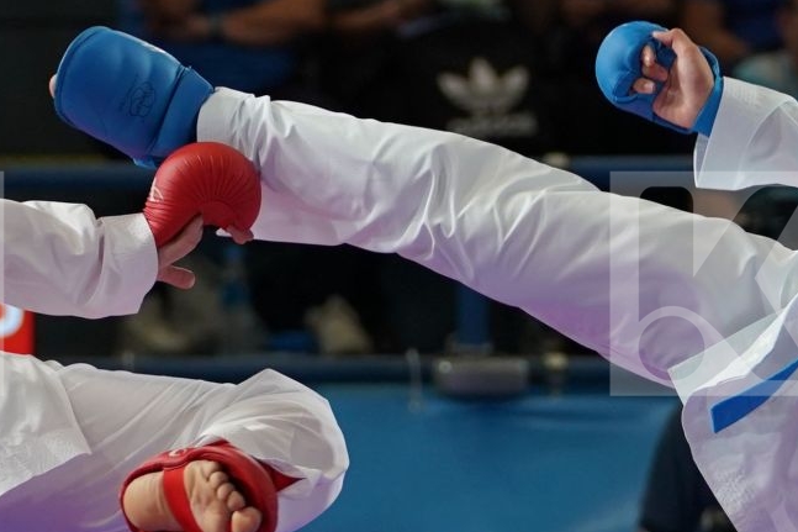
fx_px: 11279
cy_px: 284
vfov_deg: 2.7
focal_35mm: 509
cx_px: 307
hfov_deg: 4.1
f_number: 2.8
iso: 800
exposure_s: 1/1000
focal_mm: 122
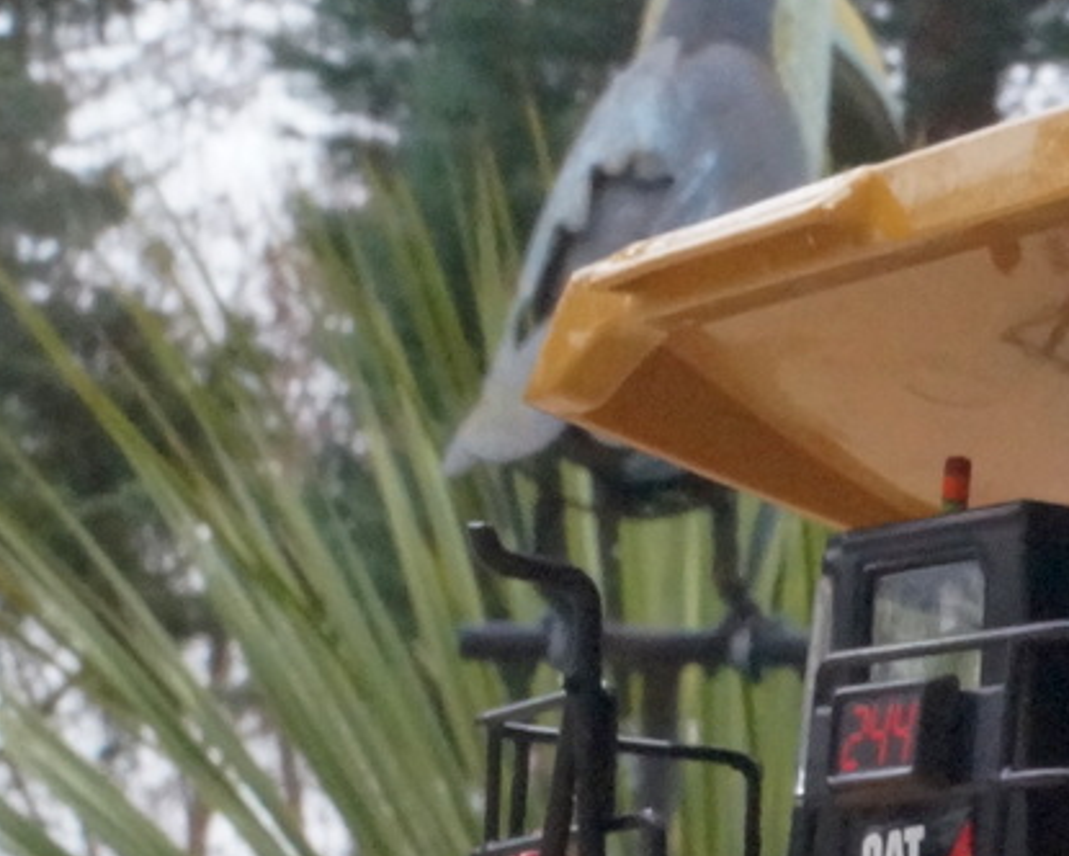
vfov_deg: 8.0
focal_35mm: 190
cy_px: 1100
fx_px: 6011
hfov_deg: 9.3
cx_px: 2388
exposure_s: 1/60
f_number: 22
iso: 2000
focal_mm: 28
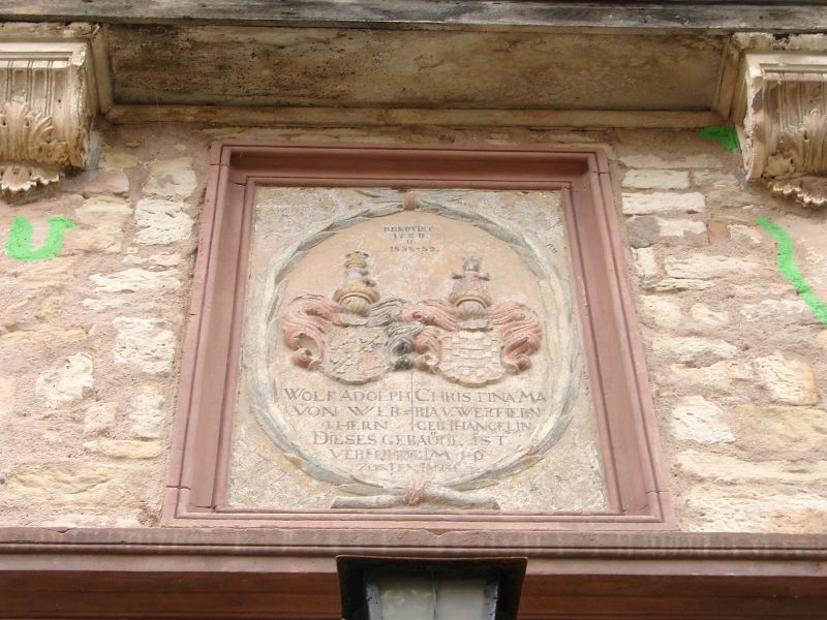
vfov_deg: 20.2
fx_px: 1744
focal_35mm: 73
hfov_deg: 26.7
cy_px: 310
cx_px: 414
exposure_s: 1/67.6
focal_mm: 15.12
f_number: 2.8
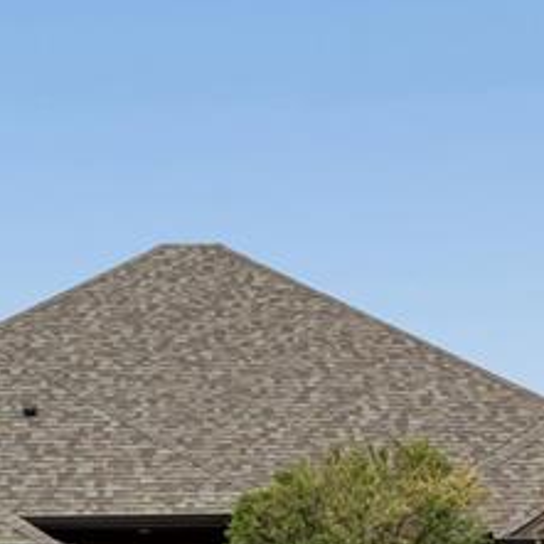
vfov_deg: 14.3
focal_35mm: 118
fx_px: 2098
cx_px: 151
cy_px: 657
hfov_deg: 14.7
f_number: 8
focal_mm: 20
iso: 200
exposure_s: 1/400
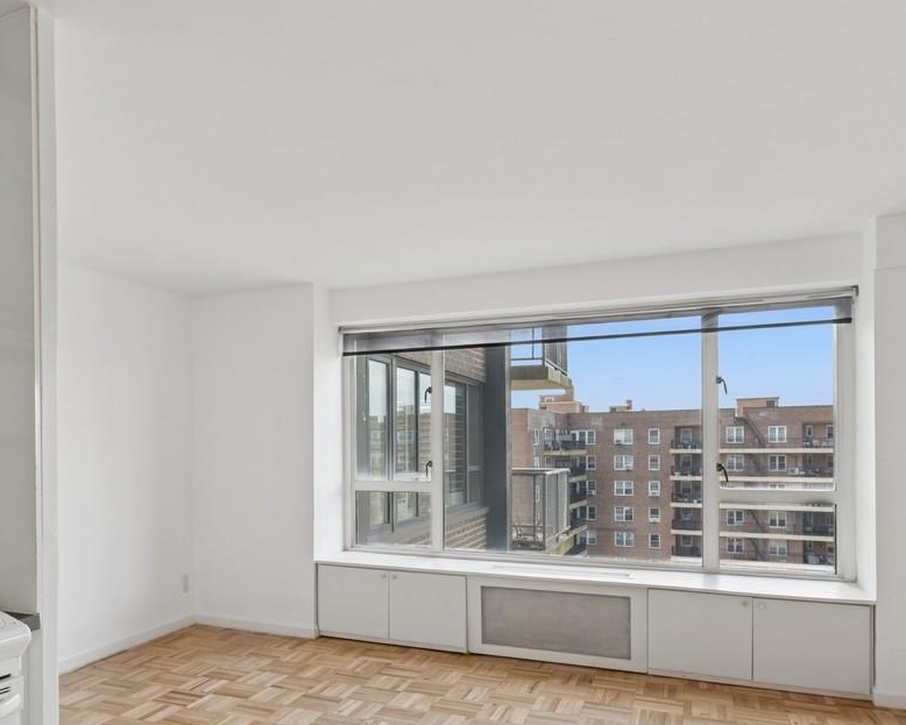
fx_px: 724
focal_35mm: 27
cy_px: 448
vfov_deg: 52.7
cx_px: 328
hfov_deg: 63.0
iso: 250
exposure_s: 1/400
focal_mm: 14
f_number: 8
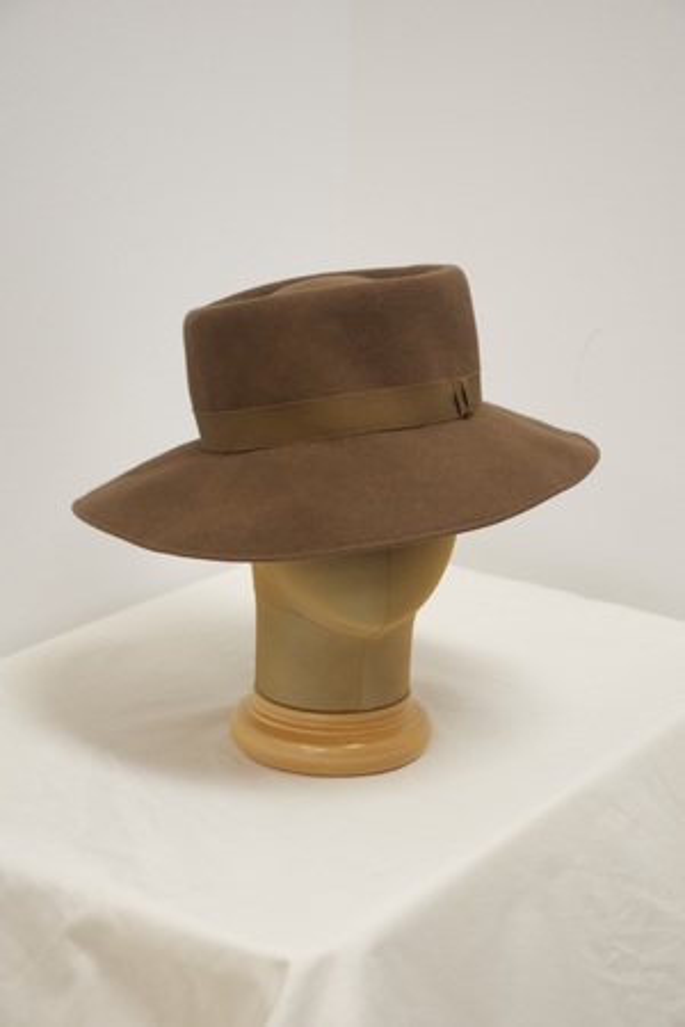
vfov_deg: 27.0
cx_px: 342
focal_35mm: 75
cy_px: 514
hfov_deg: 18.2
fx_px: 2140
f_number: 5
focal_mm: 50
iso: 1600
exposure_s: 1/100
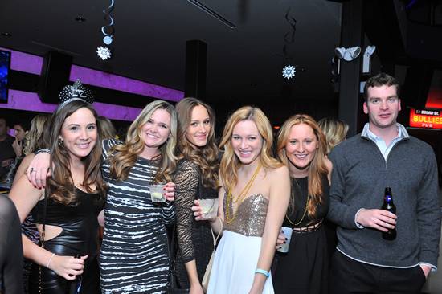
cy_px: 147
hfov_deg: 60.3
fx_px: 380
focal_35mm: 31
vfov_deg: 42.3
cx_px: 221
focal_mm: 31
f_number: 6.3
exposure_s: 1/100
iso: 1600
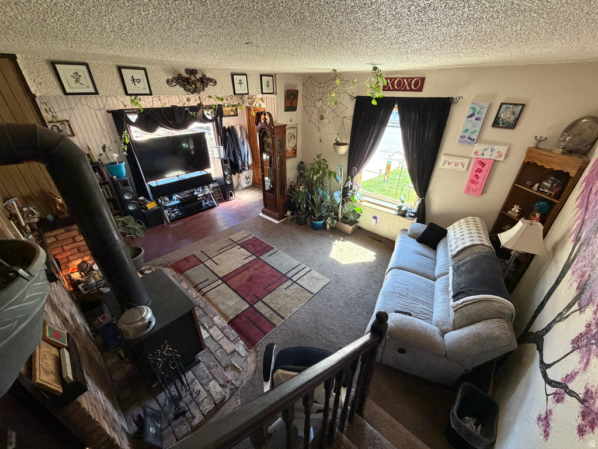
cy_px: 224
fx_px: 242
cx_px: 299
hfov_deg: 102.1
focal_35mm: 14
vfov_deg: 85.7
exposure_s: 1/60
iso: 320
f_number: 2.2
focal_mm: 2.22
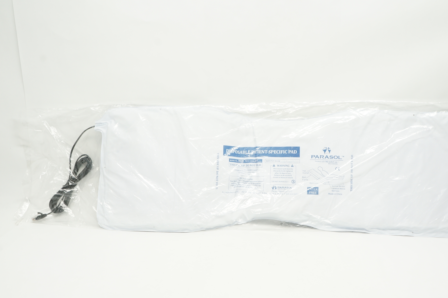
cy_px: 167
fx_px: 442
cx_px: 248
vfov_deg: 37.2
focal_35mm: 36
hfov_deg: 53.6
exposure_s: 1/15
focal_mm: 21
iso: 400
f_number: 11
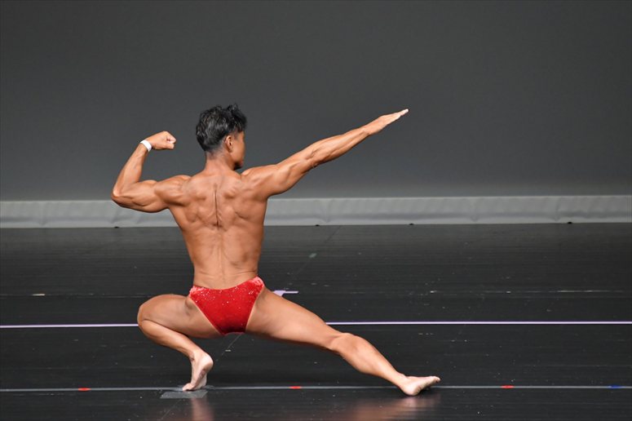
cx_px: 316
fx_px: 7896
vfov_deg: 3.1
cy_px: 210
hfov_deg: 4.6
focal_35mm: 450
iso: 4000
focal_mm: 300
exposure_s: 1/400
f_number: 5.6
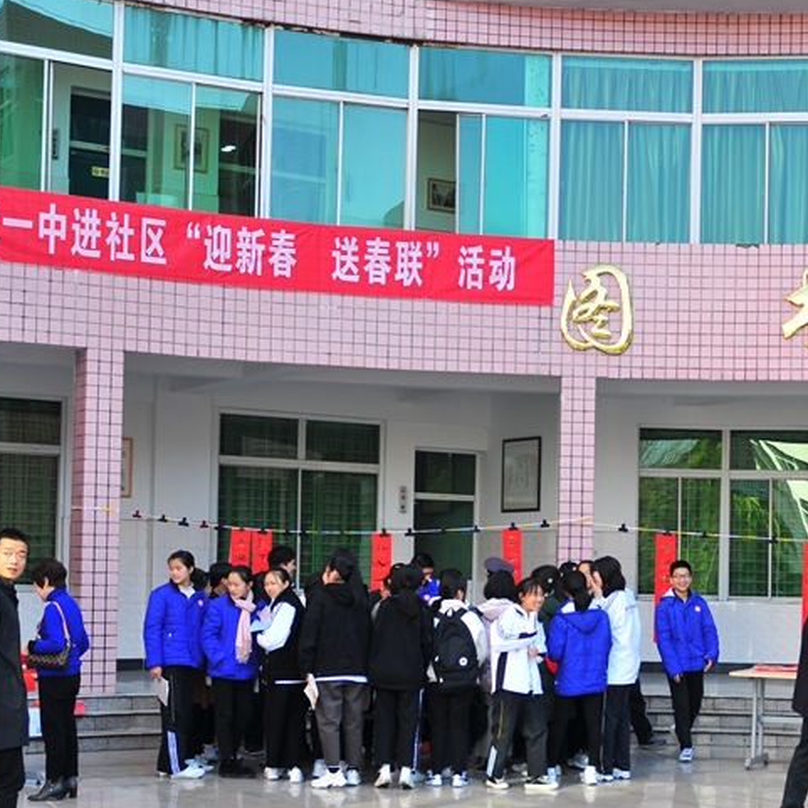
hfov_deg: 25.9
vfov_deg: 26.3
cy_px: 551
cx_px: 675
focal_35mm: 65
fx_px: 1717
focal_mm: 24
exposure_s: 1/500
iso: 200
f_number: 2.8
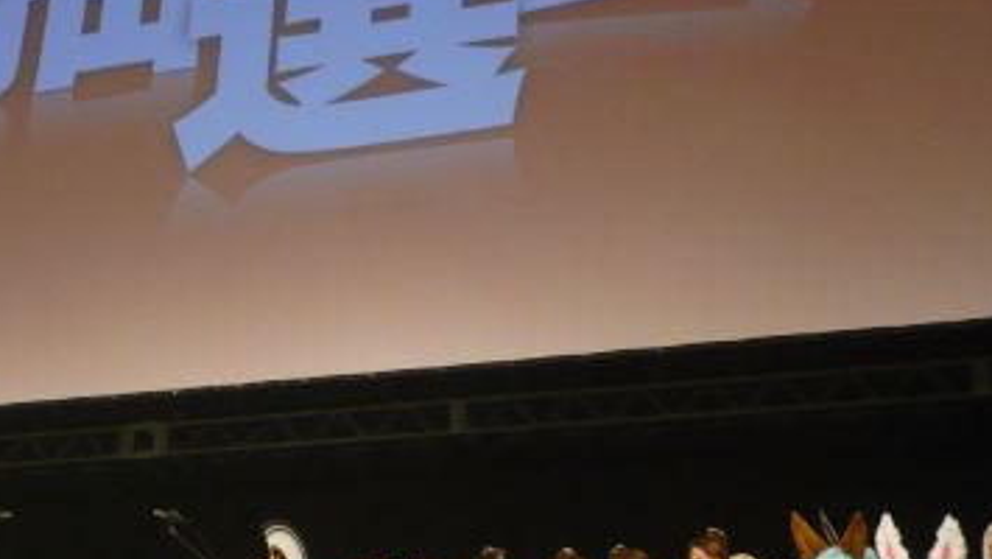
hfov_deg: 37.5
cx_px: 335
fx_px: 1447
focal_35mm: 55
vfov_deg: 21.8
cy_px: 324
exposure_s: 1/50
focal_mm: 5.8
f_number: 2.8
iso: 200
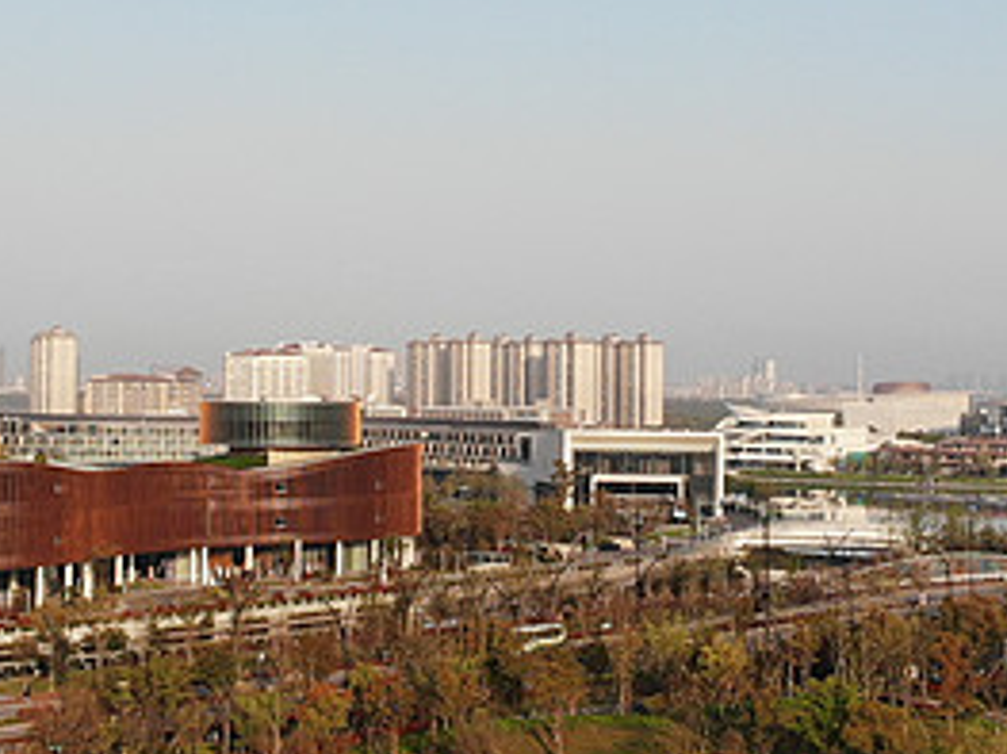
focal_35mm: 73
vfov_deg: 20.1
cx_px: 459
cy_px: 306
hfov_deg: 26.7
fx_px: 2123
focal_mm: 4.5
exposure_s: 1/769
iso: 109
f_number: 2.8
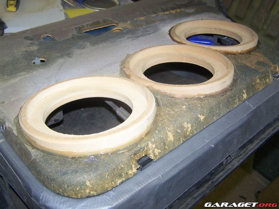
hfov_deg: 49.0
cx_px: 140
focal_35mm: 38
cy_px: 104
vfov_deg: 37.7
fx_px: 306
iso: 80
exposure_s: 1/60
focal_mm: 6.3
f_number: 2.8
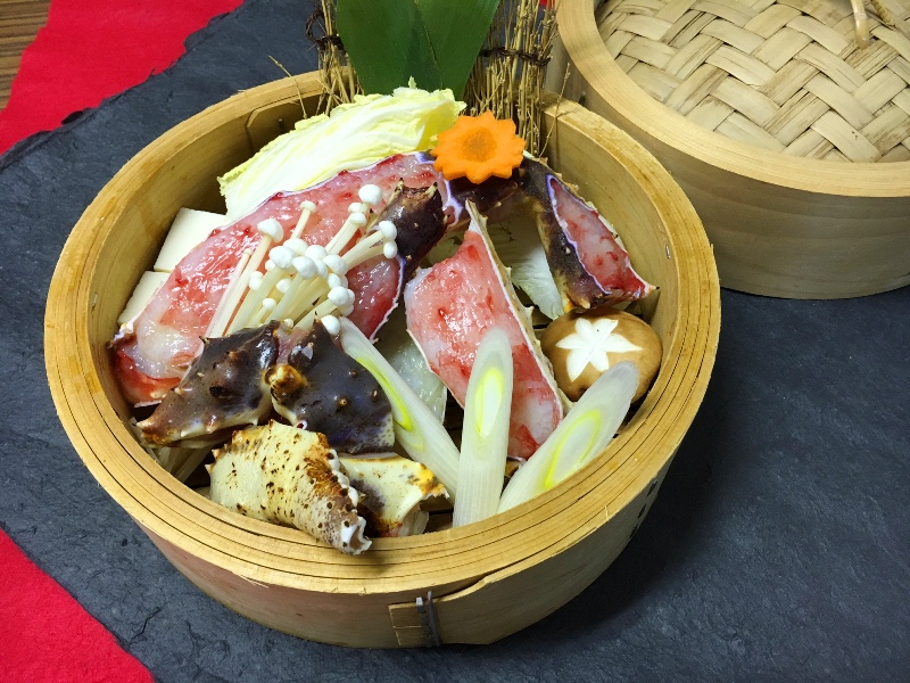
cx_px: 455
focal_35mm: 29
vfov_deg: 48.2
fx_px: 762
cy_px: 342
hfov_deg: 61.7
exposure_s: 1/30
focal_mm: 4.15
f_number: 2.2
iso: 80
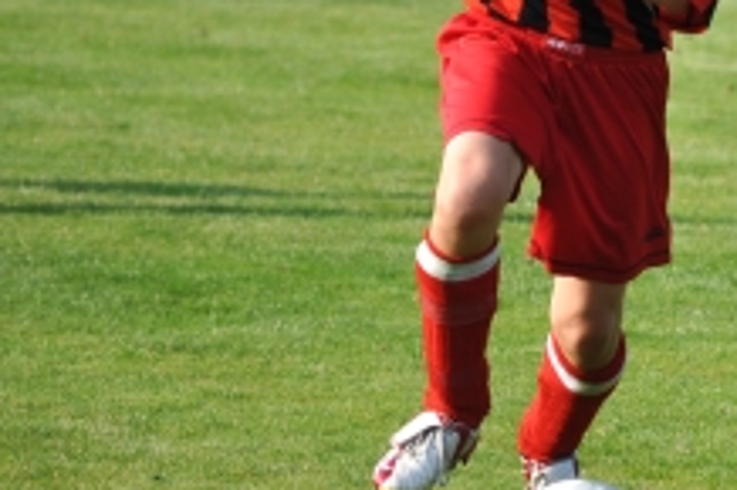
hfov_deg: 3.8
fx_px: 11236
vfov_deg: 2.5
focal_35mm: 549
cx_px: 798
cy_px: 56
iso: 400
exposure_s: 1/1600
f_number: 5.6
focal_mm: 145
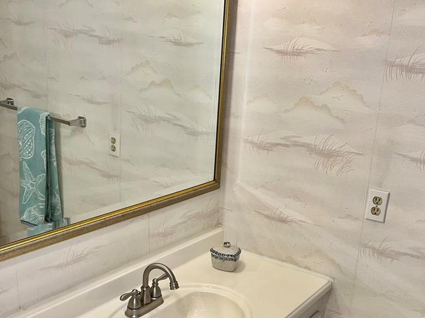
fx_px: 491
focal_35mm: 40
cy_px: 222
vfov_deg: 35.4
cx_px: 228
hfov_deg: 46.8
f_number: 1.6
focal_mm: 5.1
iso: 50
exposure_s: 1/120
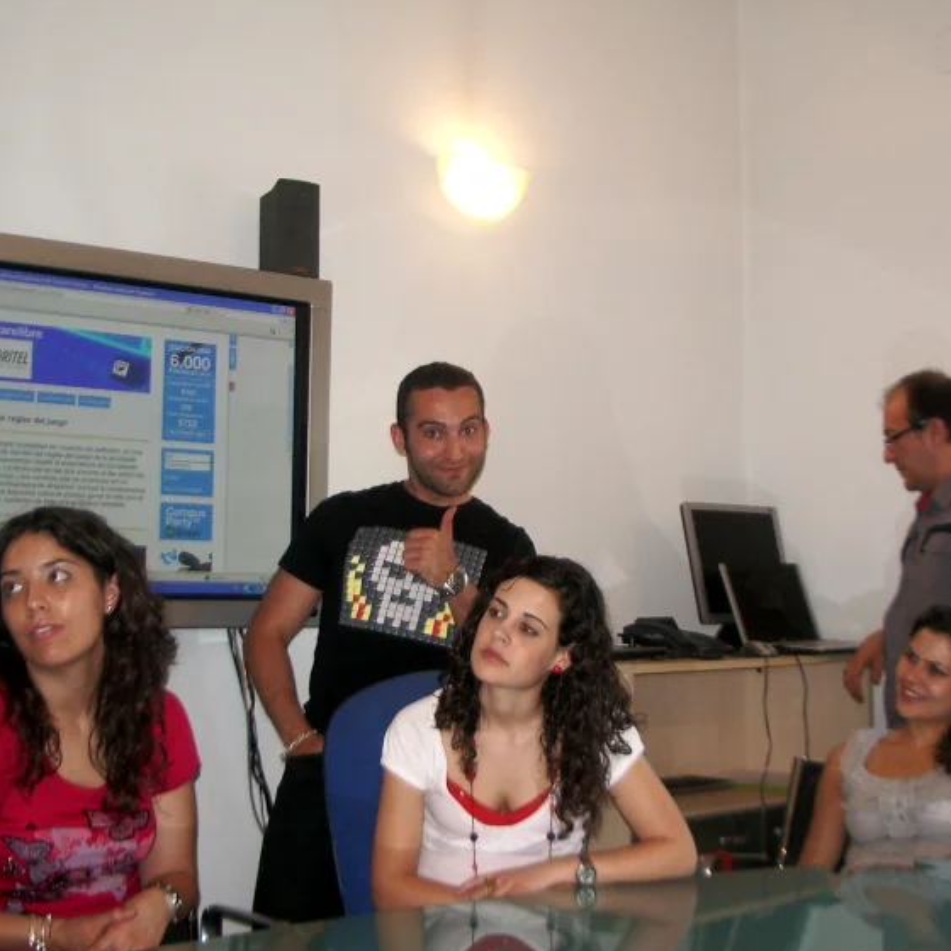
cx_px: 515
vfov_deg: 32.2
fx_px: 1647
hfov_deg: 32.2
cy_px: 498
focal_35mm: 53
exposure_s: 1/40
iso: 100
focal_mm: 5.8
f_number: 2.6
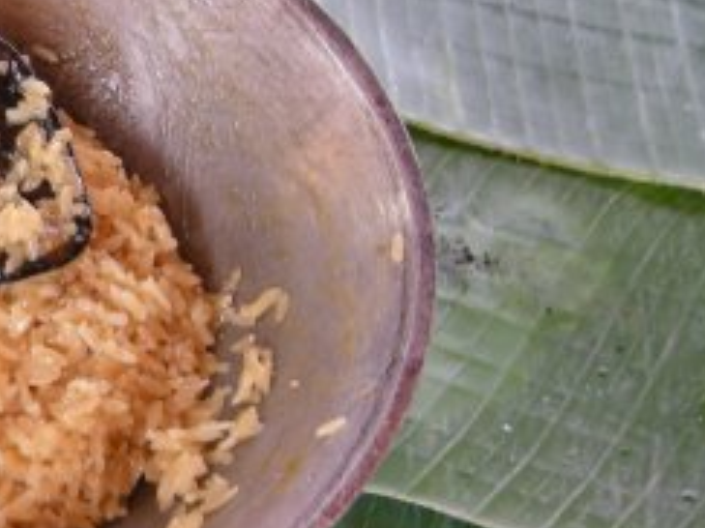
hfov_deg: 17.3
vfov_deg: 13.7
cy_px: 308
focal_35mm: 108
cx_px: -157
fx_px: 2198
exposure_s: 1/12
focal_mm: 8.5
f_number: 2.9
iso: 64
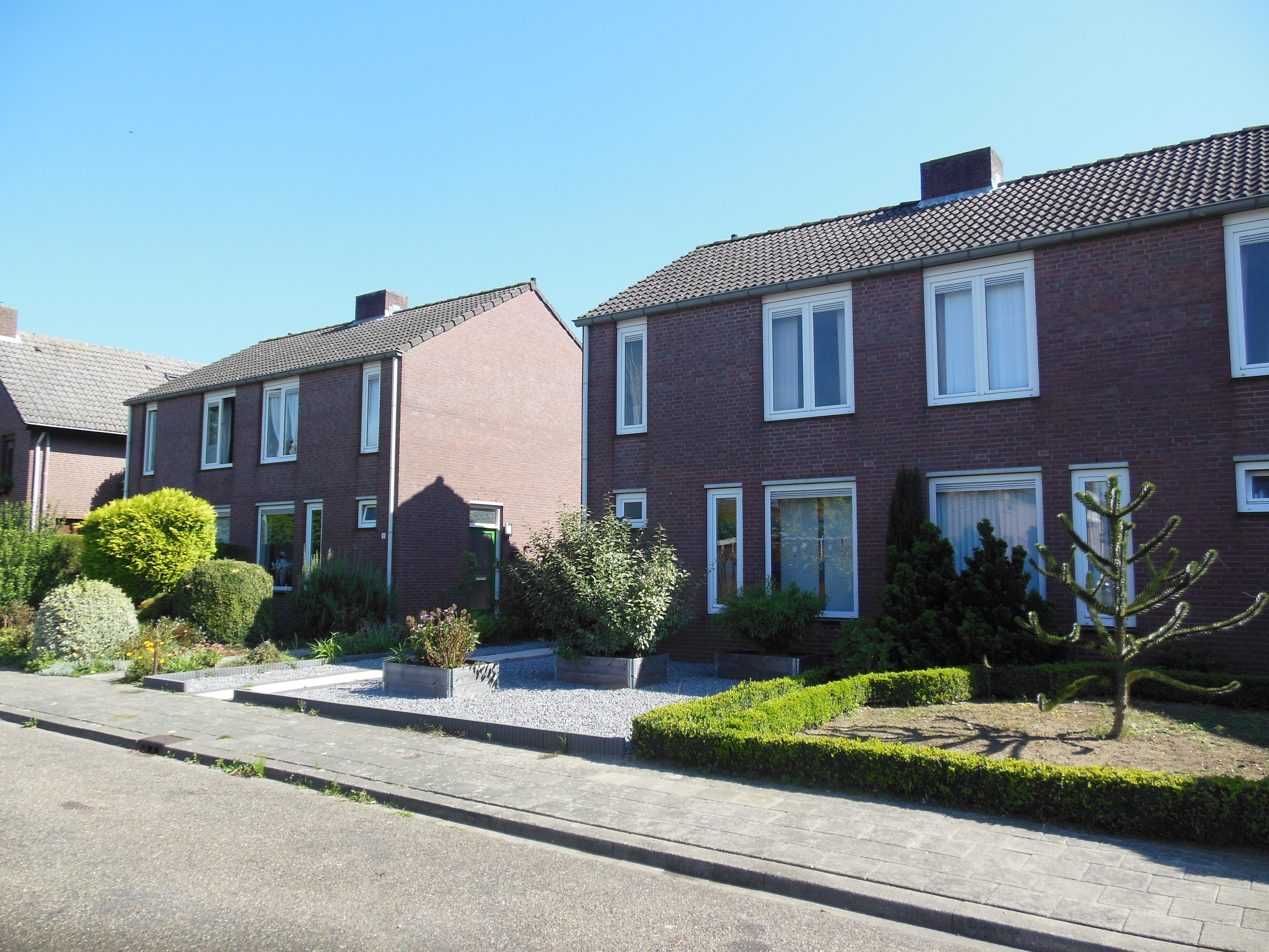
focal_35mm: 25
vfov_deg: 54.9
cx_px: 634
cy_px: 476
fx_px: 917
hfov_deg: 69.4
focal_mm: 4.5
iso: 125
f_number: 3.2
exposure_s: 1/640
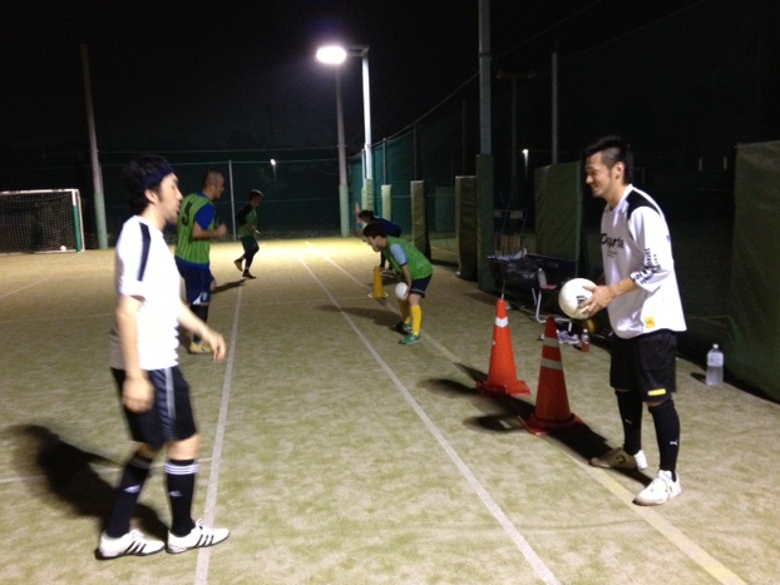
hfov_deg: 51.3
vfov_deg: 39.7
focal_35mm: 36
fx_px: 811
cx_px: 384
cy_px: 292
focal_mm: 4.28
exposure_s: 1/20
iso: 400
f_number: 2.4
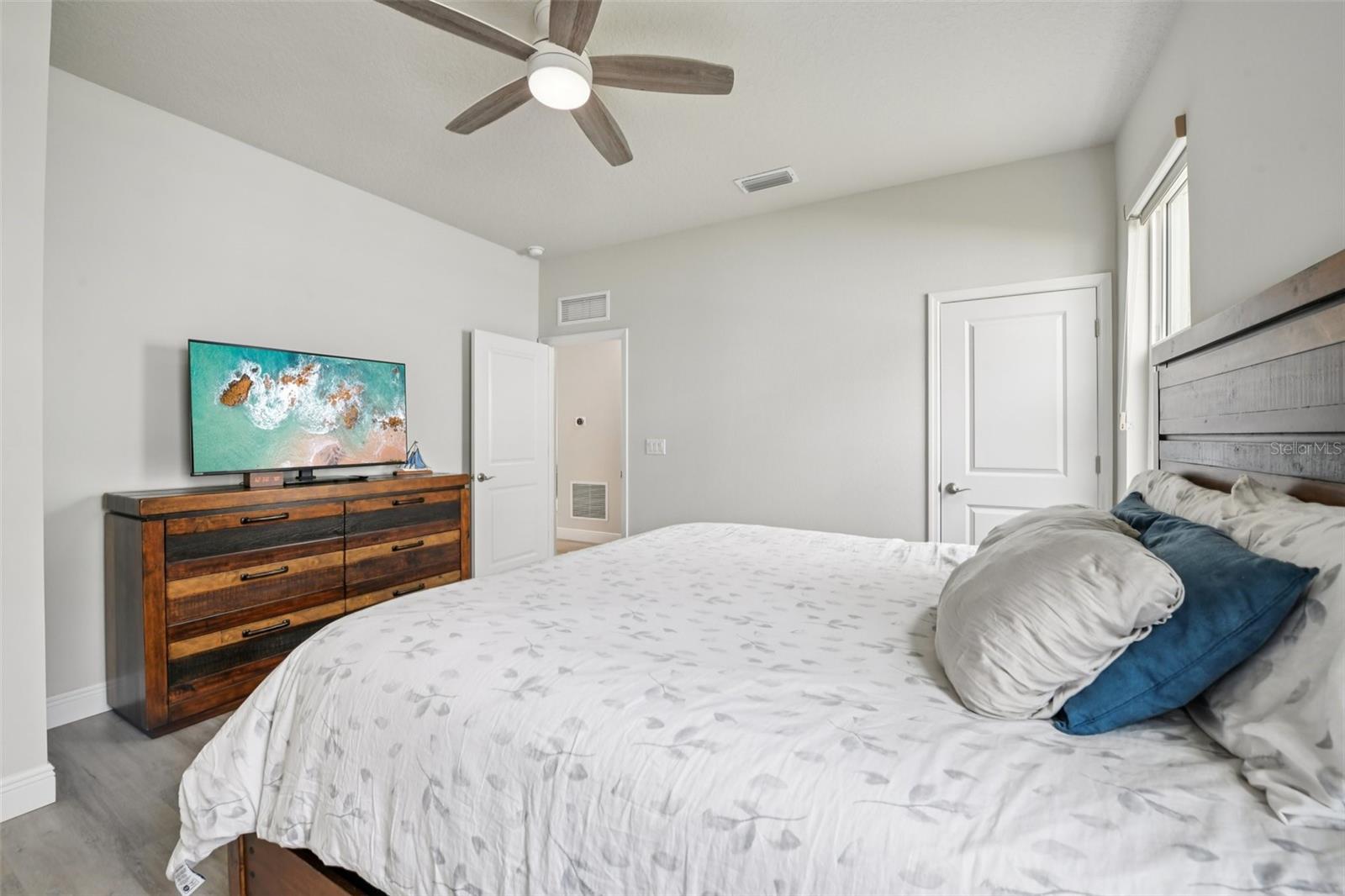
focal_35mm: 14
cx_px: 672
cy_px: 448
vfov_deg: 81.2
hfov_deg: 104.3
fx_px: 523
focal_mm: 14
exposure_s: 1/20
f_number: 8
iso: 400
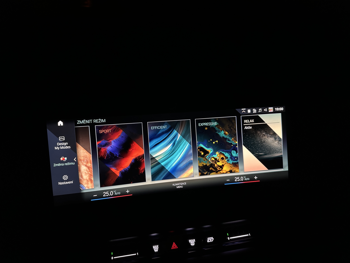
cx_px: 175
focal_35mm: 24
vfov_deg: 56.8
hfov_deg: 71.6
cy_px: 132
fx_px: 243
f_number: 1.78
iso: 200
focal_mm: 6.86
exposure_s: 1/48
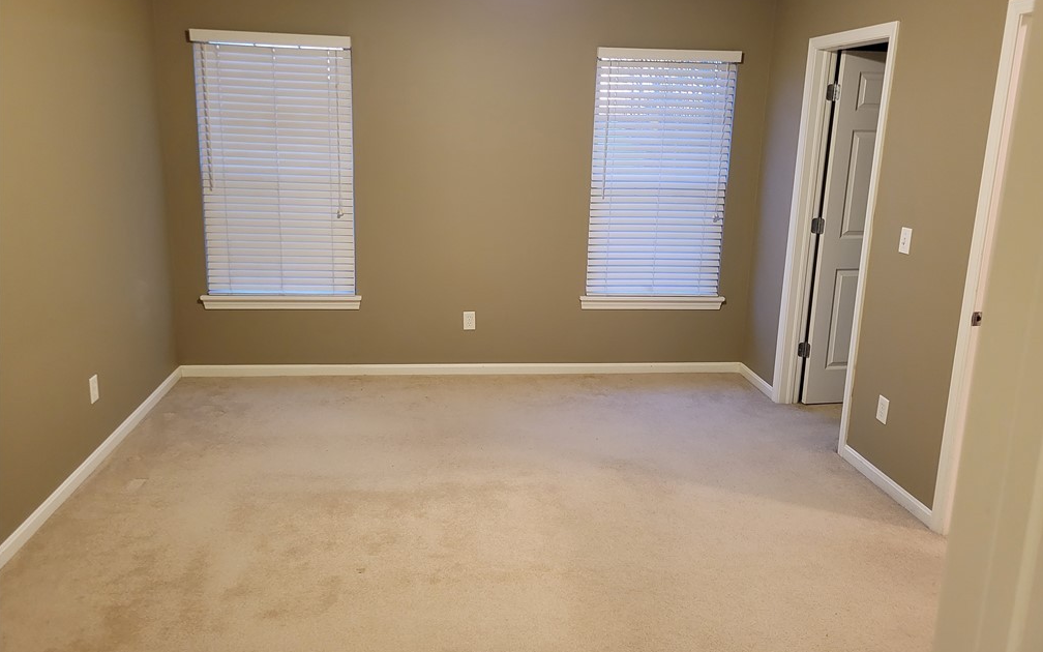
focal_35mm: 28
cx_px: 527
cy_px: 303
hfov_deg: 66.5
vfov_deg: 44.5
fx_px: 796
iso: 640
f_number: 1.8
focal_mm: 5.4
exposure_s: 1/40
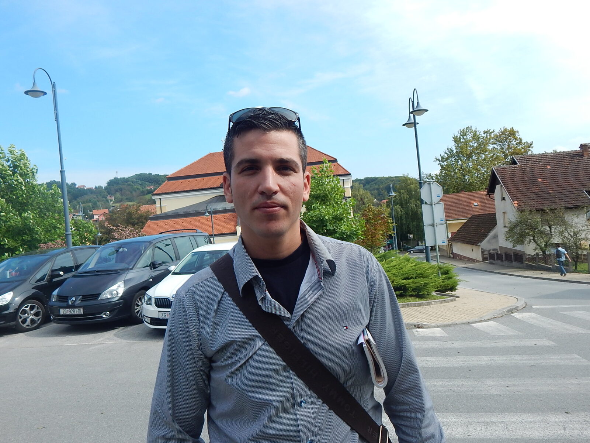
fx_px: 477
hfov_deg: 63.4
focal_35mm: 28
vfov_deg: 49.7
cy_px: 222
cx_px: 295
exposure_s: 1/800
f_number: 3.2
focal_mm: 5.1
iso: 125
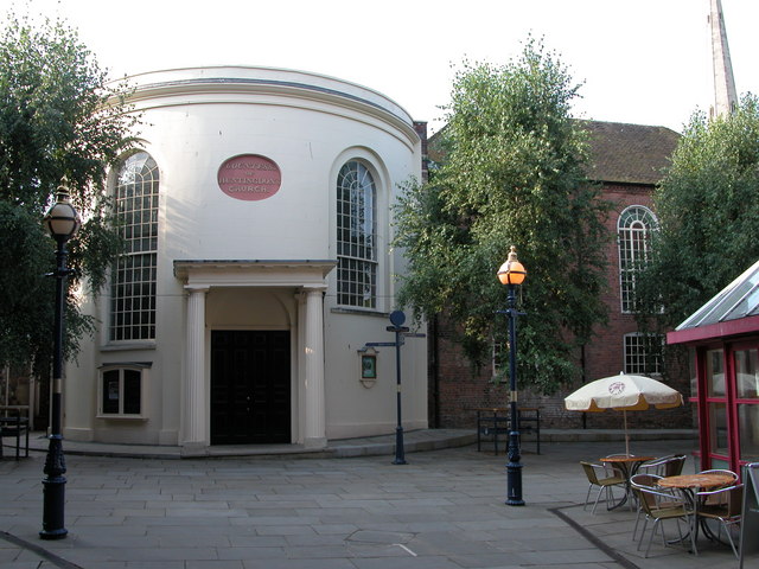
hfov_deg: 52.6
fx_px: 767
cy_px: 284
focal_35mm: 35
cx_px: 380
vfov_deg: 40.7
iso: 100
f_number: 4.5
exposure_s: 1/142
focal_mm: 8.9
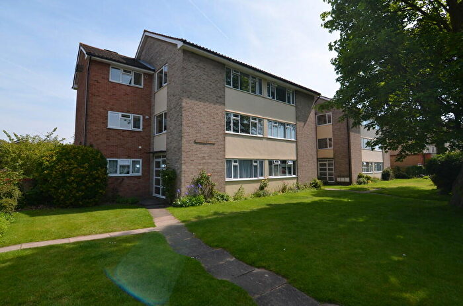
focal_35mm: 17
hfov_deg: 92.6
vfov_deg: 69.4
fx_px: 221
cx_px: 232
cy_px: 153
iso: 100
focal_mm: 11.5
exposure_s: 1/200
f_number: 8
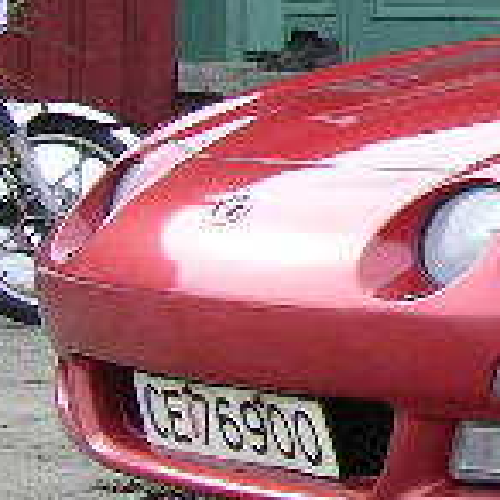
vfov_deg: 12.2
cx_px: 1048
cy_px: 96
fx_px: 2337
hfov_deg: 11.0
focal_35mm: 143
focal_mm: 5.9
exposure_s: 1/187
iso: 71
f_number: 5.1
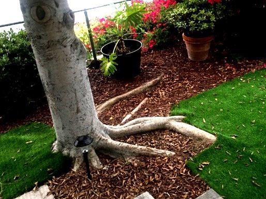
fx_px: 346
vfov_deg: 31.7
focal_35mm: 45
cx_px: 190
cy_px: 55
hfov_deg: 41.2
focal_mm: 4.15
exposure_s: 1/10
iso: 80
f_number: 2.2
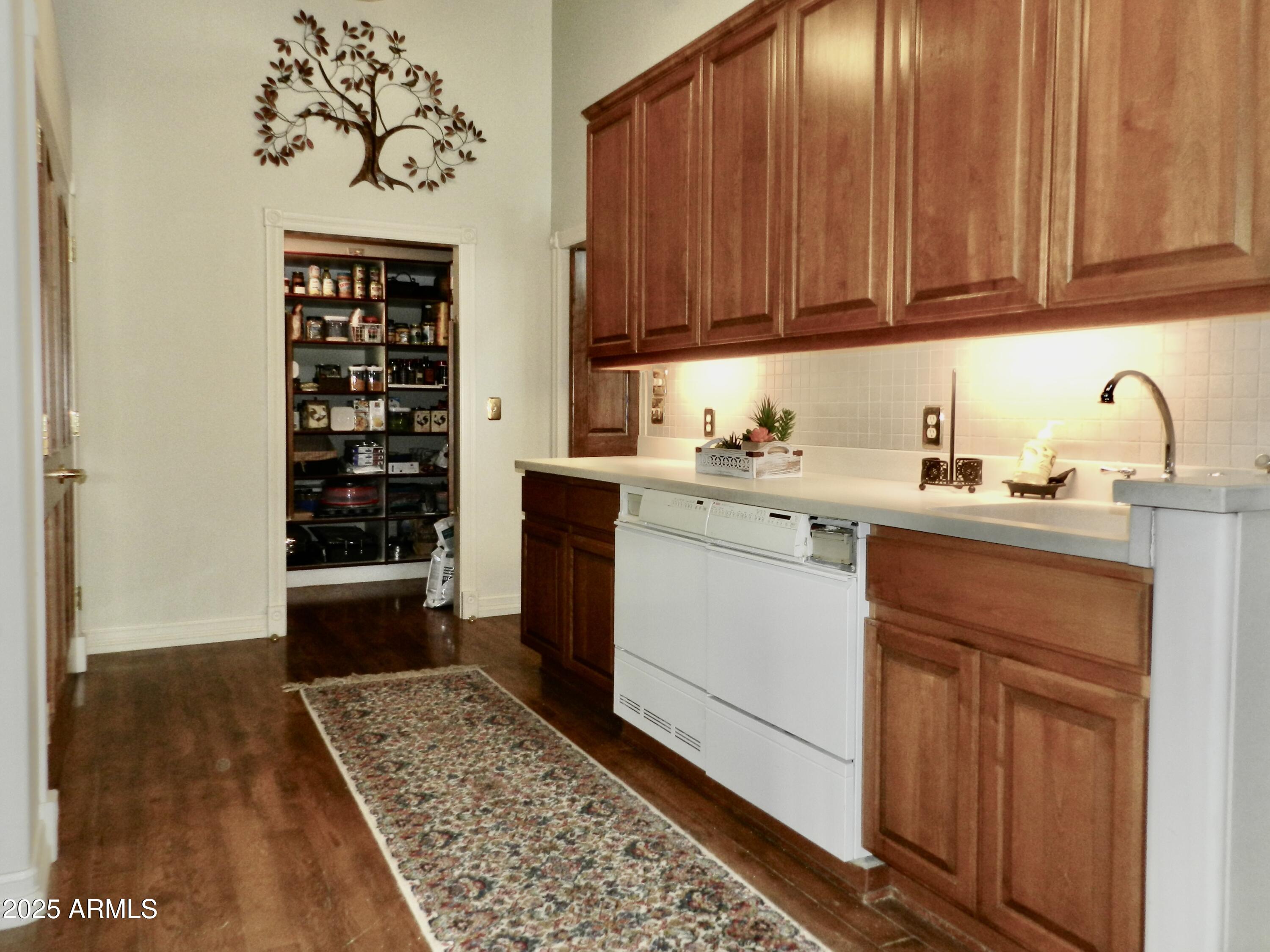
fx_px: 844
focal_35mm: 23
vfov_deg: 58.9
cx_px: 635
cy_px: 476
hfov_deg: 73.9
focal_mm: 4
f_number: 3.4
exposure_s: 1/30
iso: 200
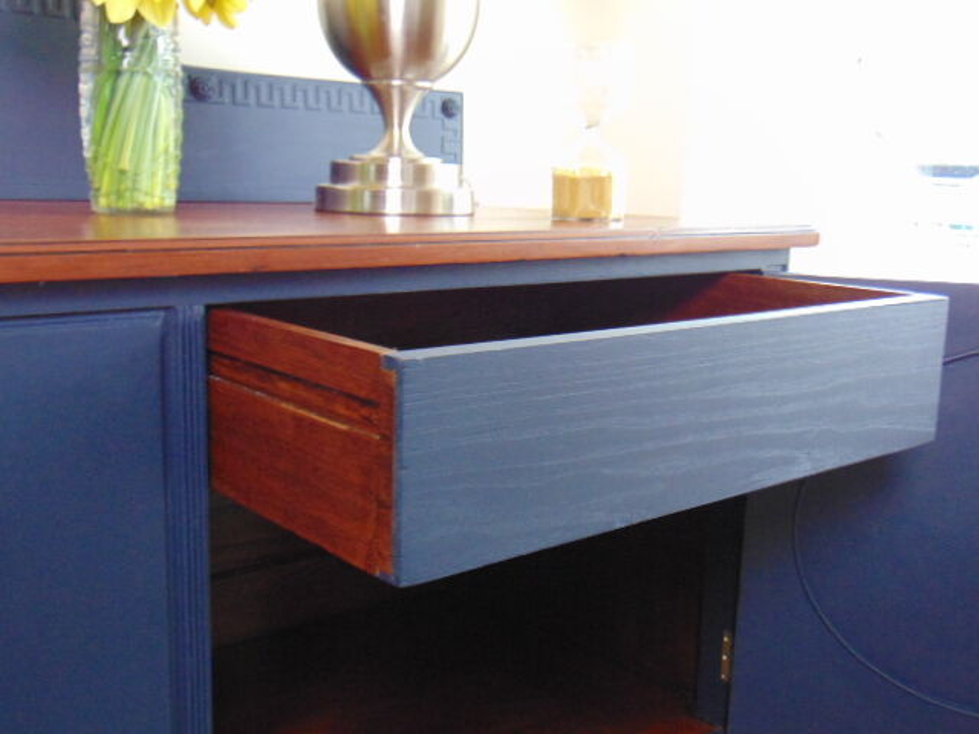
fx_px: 1103
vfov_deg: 36.8
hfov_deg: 47.9
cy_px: 367
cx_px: 490
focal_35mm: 39
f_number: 3.3
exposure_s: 1/15
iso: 400
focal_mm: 6.9
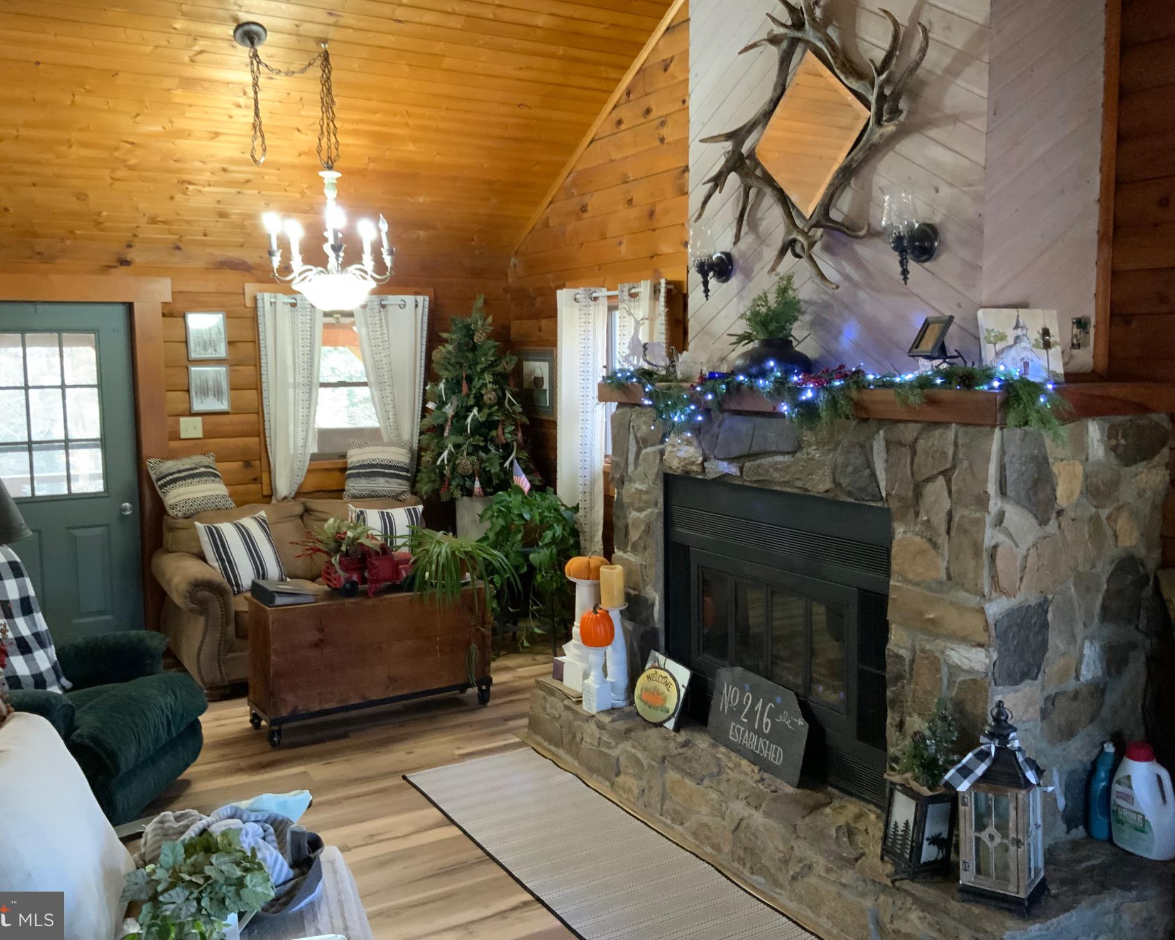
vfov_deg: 47.1
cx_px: 550
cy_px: 461
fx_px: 1078
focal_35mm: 31
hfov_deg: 57.1
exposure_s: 1/40
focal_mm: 3
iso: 250
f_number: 1.8
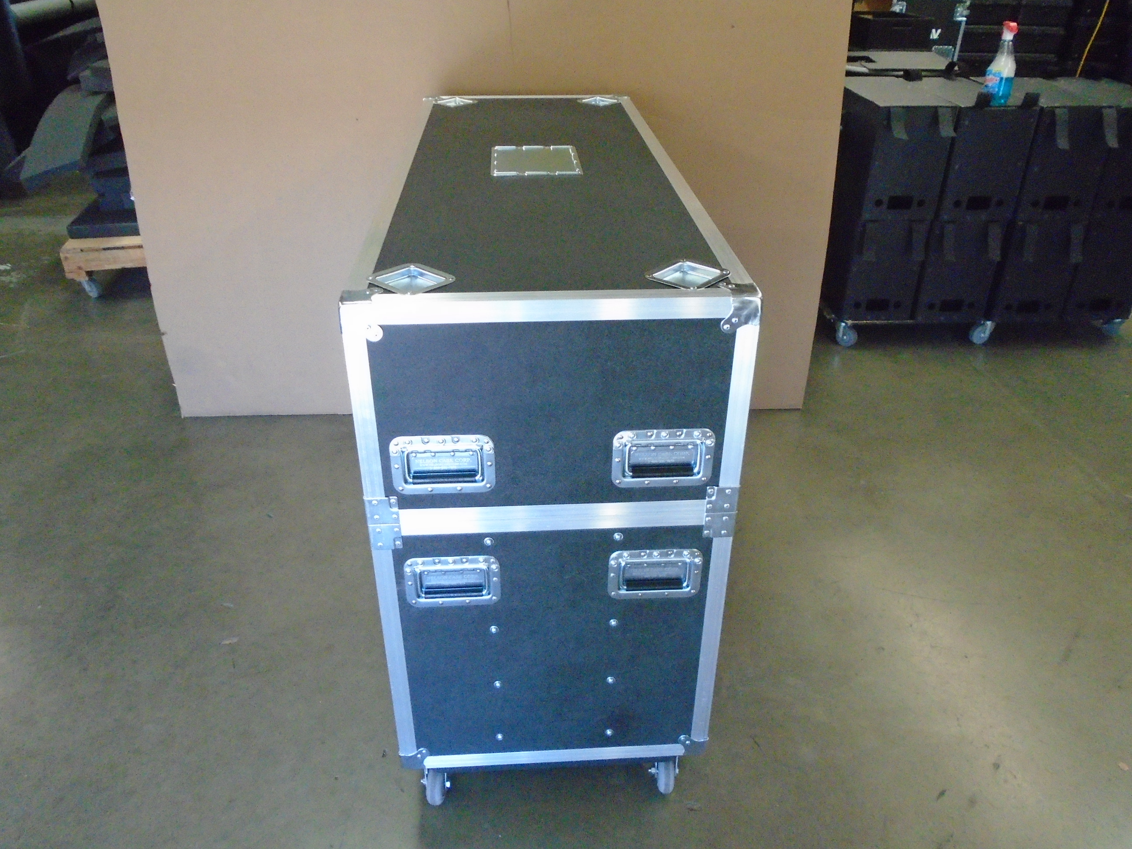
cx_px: 566
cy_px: 424
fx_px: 850
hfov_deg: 67.3
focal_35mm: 26
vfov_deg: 53.1
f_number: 3.2
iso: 800
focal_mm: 4.6
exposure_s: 1/80
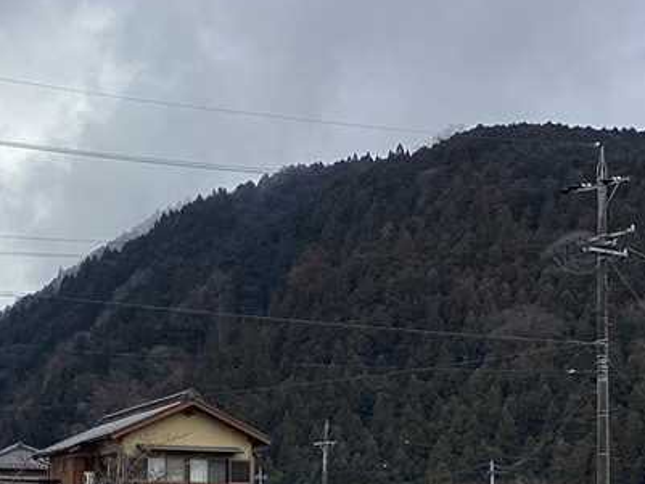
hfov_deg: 19.6
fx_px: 1845
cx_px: 116
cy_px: 626
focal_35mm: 99
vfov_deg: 14.3
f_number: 2.4
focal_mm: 3.3
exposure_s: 1/1031
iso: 25
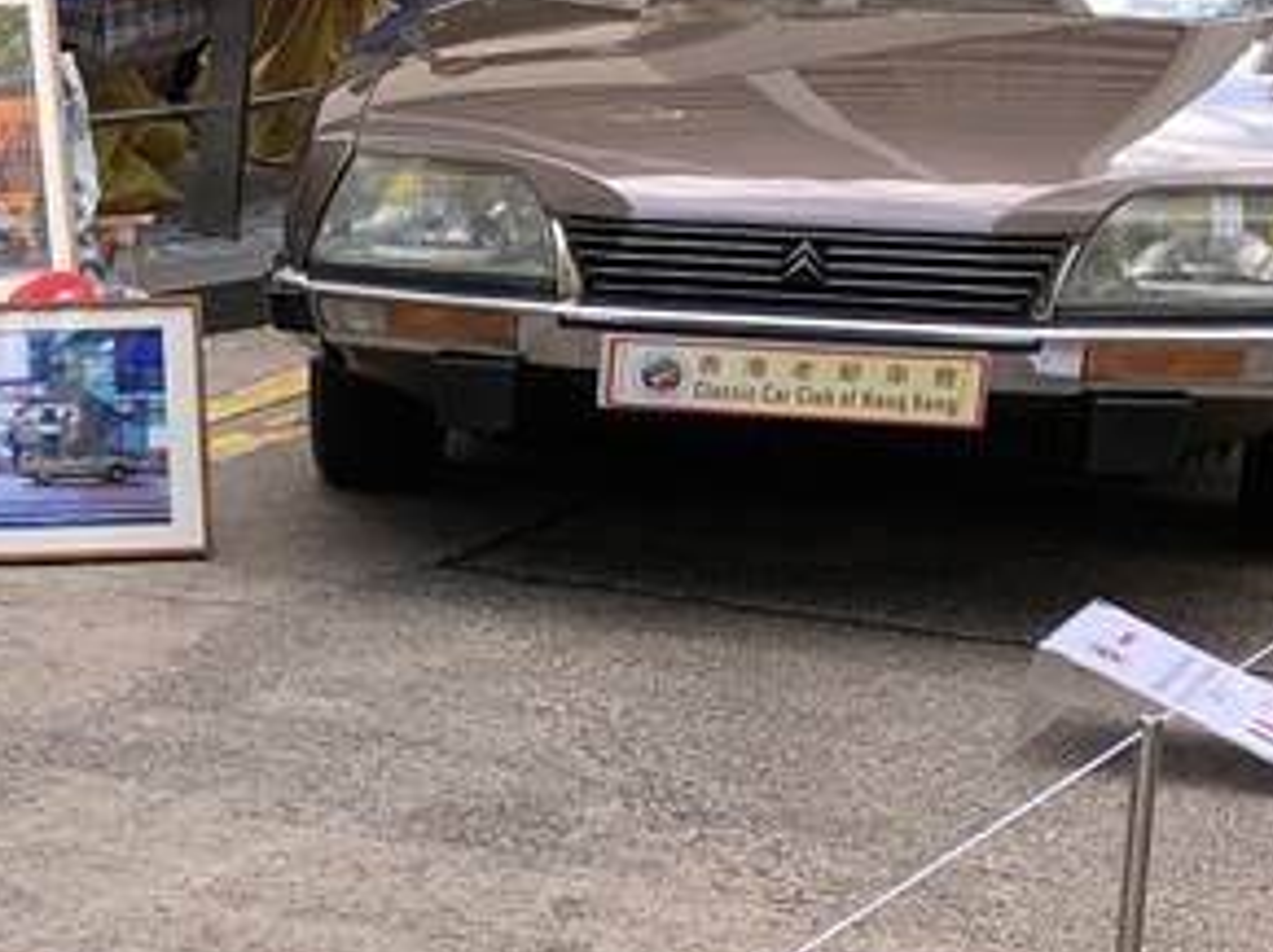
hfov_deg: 17.9
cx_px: -588
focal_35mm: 99
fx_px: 3638
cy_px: 877
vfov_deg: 14.7
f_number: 1.8
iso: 20
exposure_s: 1/234
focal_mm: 3.99
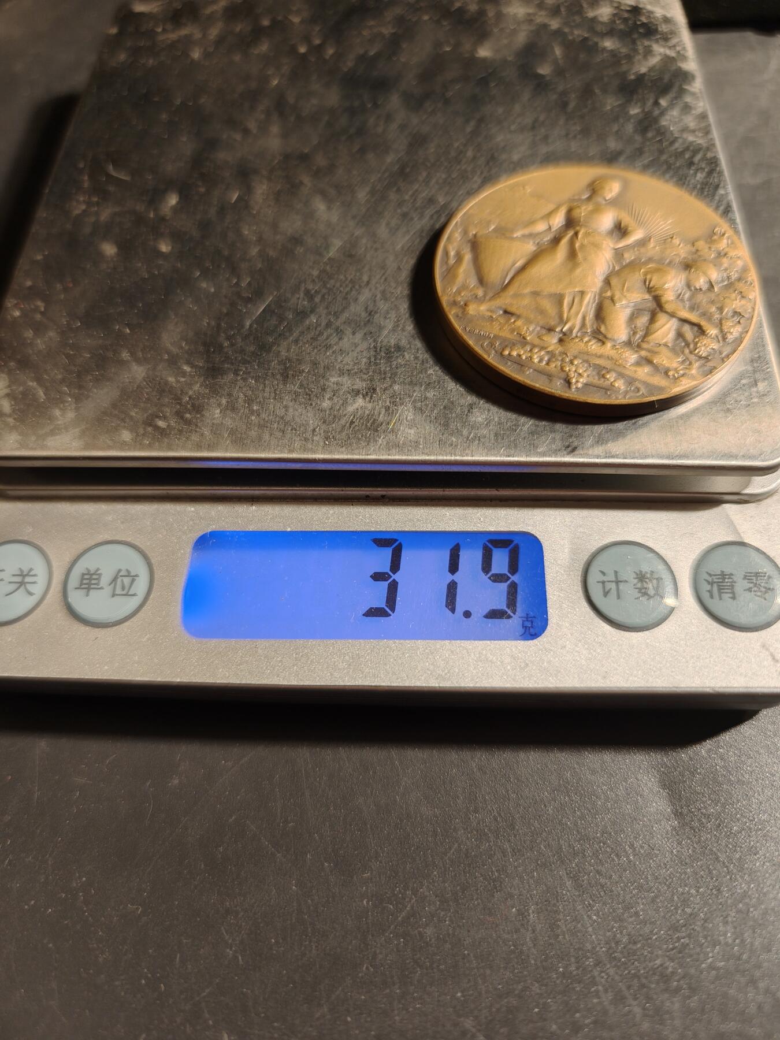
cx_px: 390
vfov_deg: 73.9
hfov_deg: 58.9
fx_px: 691
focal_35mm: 23
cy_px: 520
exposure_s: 1/100
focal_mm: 6.06
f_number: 1.6
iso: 125
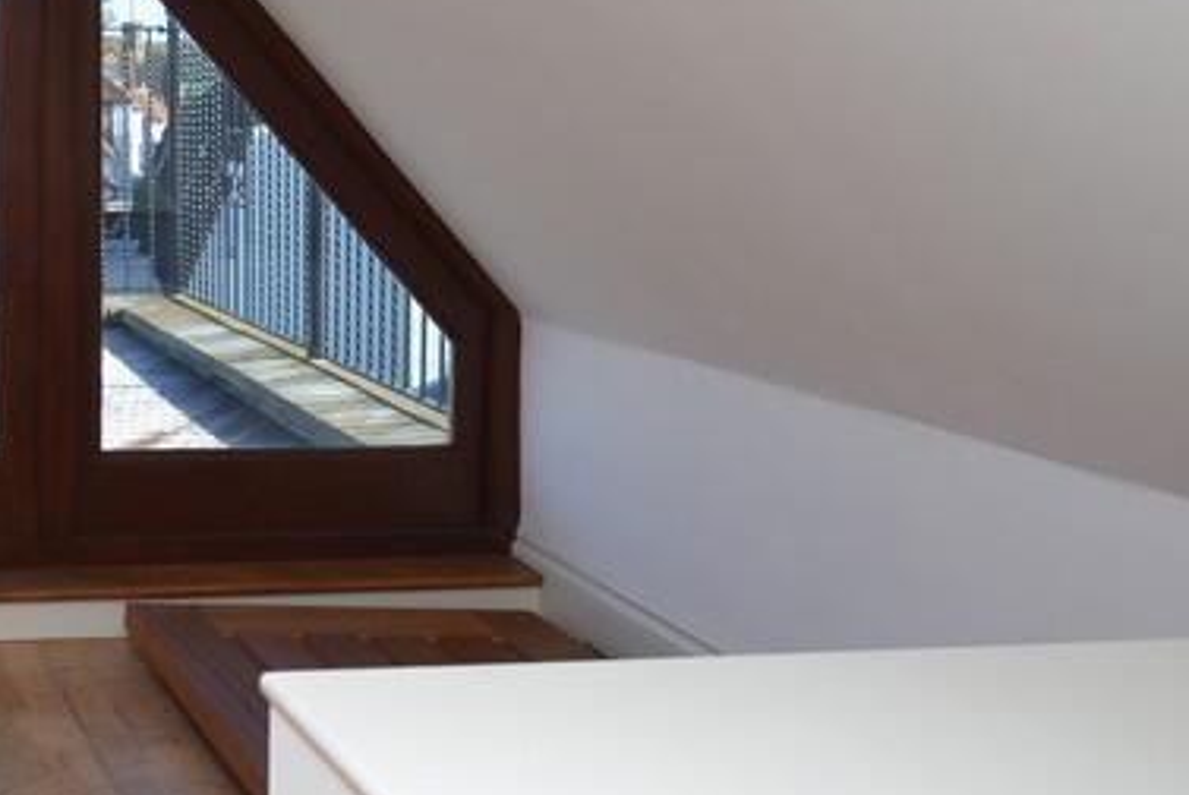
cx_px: -114
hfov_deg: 31.2
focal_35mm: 57
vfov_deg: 23.4
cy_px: 125
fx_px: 1884
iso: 125
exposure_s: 1/125
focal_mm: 14
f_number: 5.6
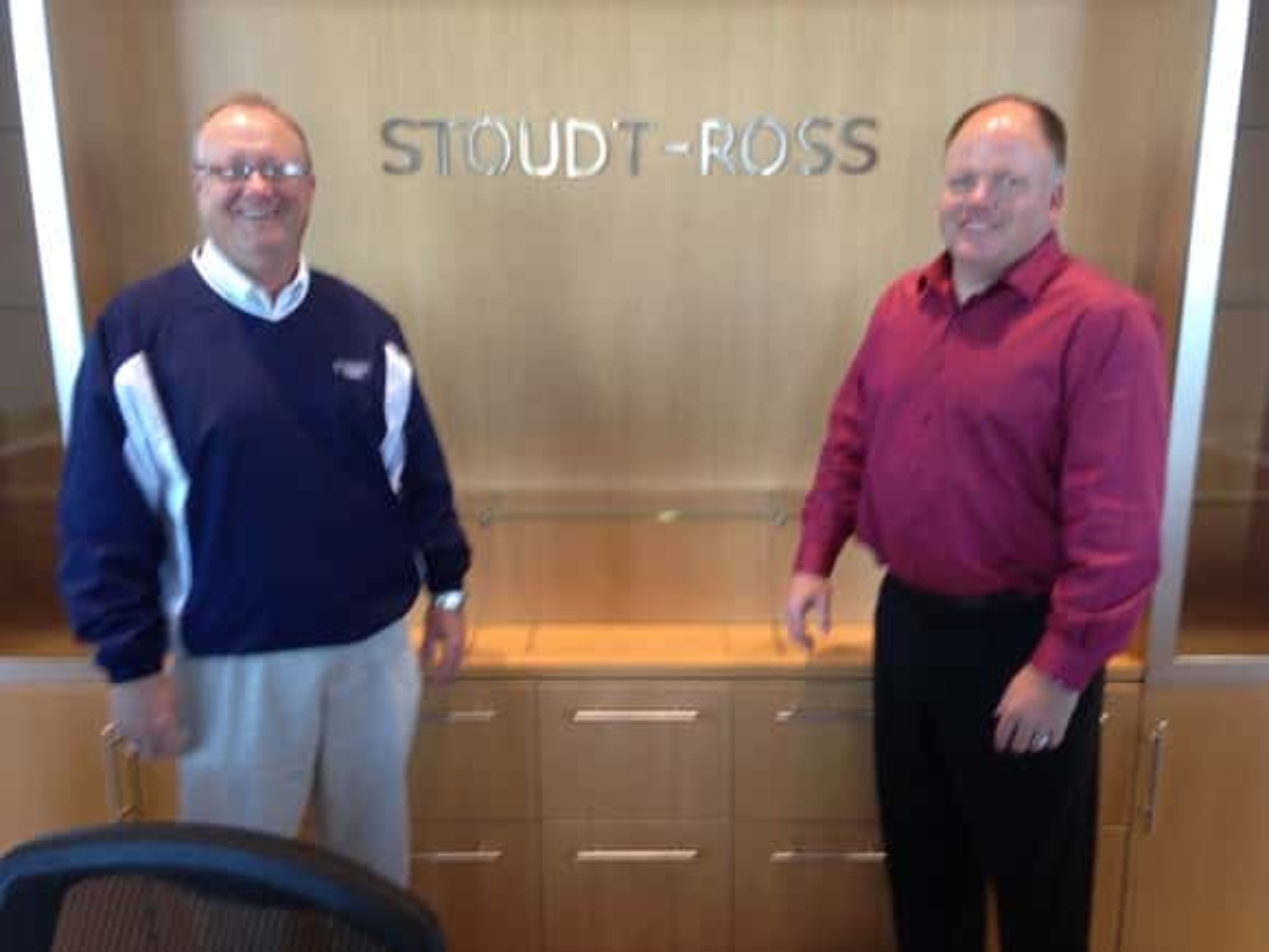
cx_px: 634
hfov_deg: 55.4
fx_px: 1210
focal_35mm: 33
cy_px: 476
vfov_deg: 42.9
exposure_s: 1/20
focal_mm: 4.12
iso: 64
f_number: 2.4
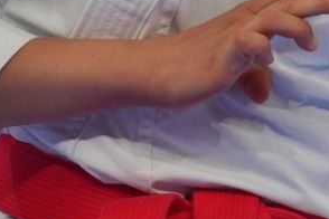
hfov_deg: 1.1
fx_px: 16769
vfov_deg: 0.7
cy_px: -222
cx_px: 499
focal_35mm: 1835
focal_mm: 200
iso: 200
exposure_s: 1/500
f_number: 2.8
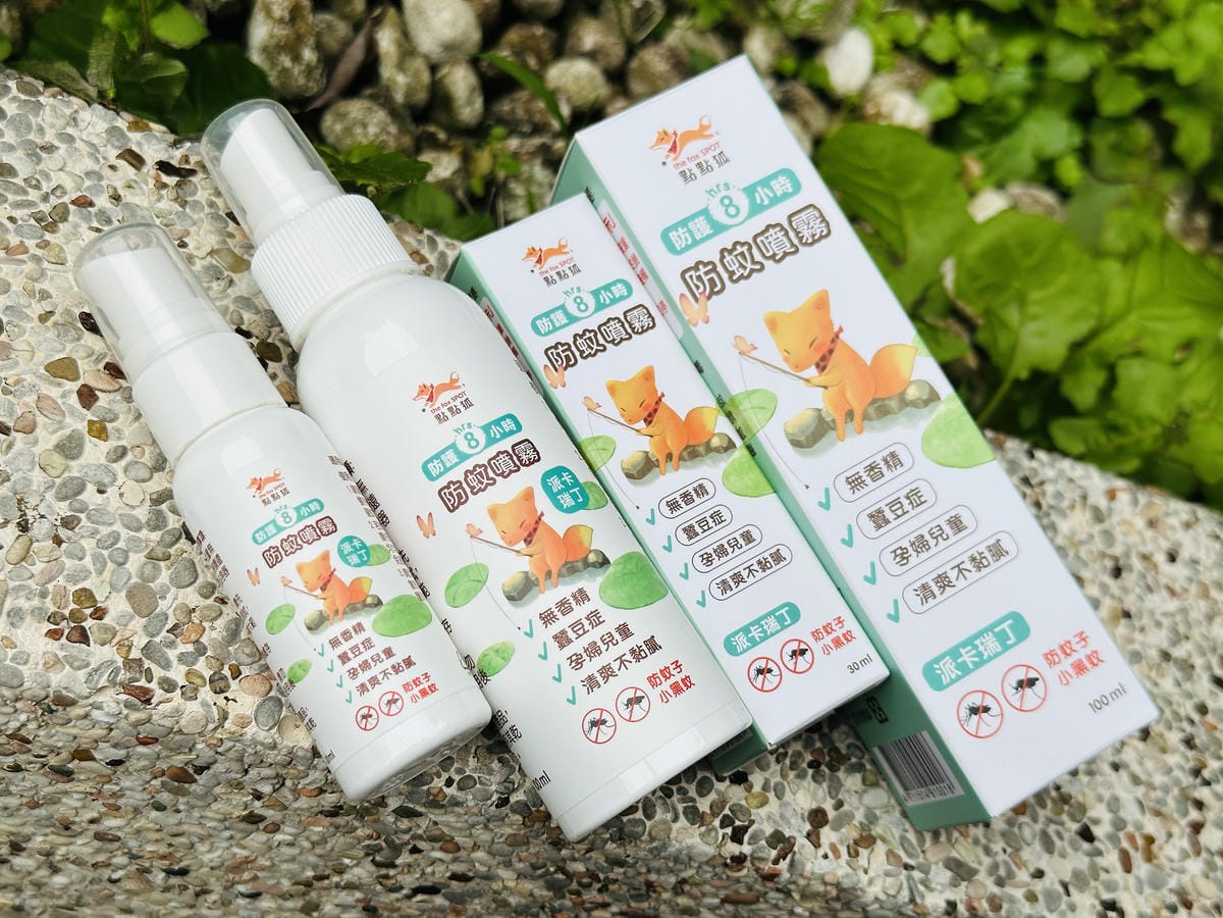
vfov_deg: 30.3
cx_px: 612
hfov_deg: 39.7
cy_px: 459
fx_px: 1696
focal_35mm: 48
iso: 64
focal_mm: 6.86
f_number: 1.78
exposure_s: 1/571
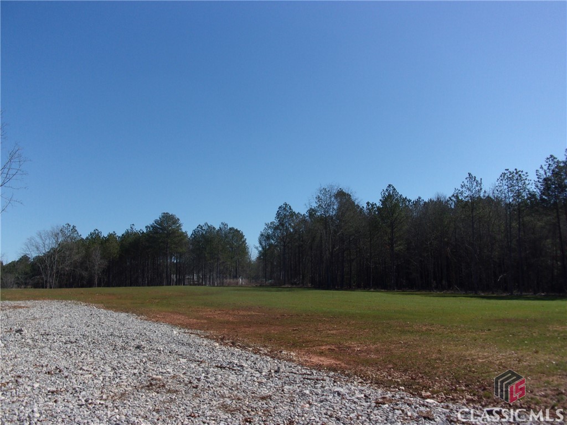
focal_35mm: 28
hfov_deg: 63.4
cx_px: 284
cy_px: 212
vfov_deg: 49.7
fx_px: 459
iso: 80
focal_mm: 5.1
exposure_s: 1/150
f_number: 10.8
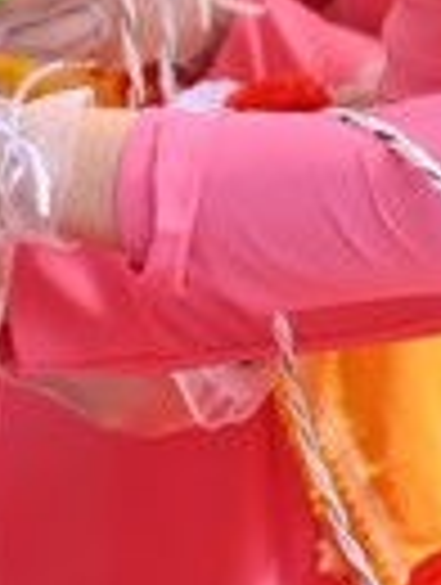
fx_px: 6095
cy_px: -88
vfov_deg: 5.5
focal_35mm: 360
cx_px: -360
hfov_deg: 4.1
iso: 160
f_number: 5
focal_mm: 75
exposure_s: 1/100
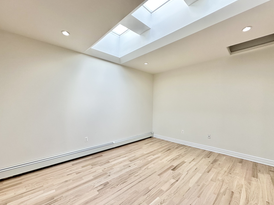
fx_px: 119
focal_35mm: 15
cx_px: 142
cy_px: 108
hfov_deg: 98.1
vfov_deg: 81.7
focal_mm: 2.22
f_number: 2.2
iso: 80
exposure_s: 1/120
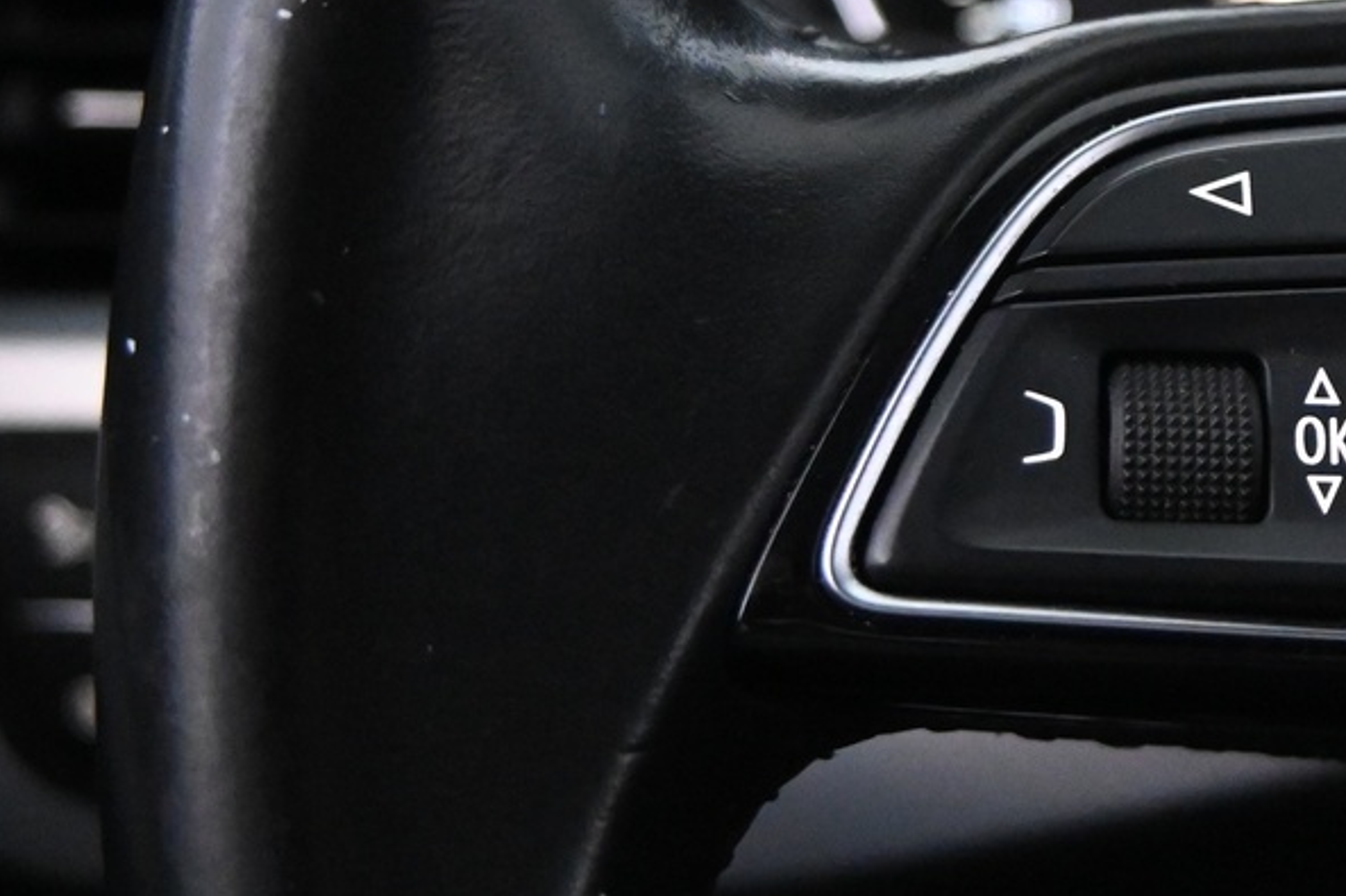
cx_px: 1421
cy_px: 290
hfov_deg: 9.9
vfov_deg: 6.7
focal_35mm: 205
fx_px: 7662
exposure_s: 1/80
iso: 5600
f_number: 6.3
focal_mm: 50
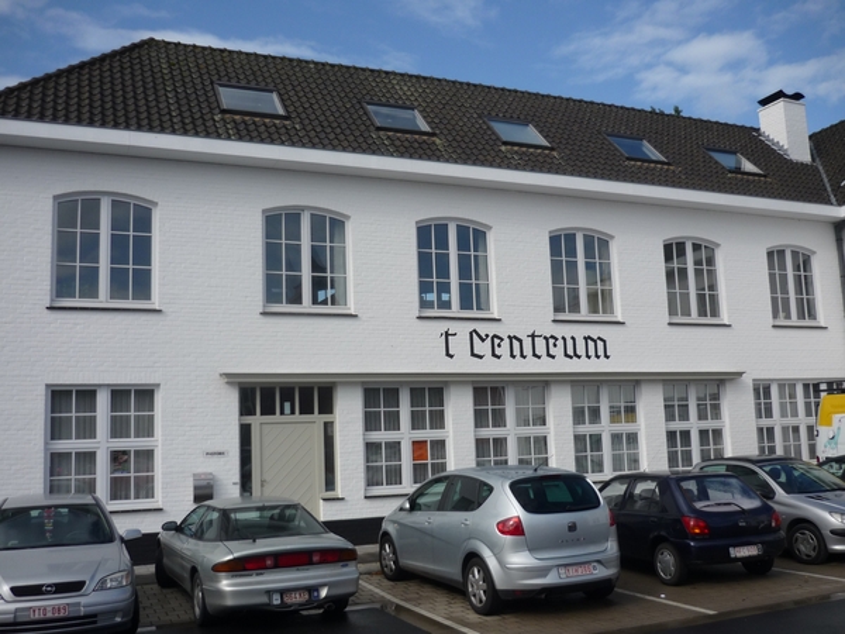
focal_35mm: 33
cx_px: 422
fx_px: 806
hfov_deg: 55.4
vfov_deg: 42.9
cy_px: 317
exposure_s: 1/200
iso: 100
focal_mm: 5.5
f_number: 8
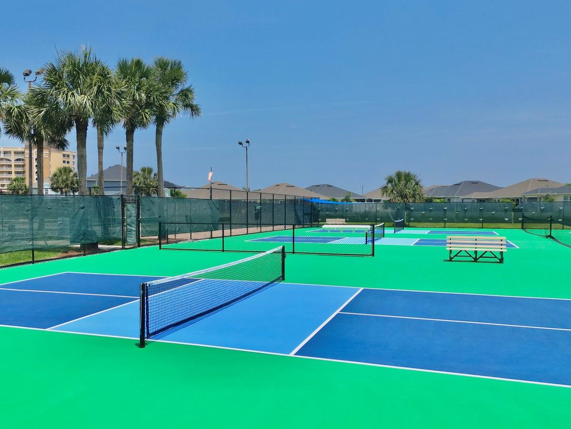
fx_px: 528
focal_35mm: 32
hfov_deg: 56.5
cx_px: 240
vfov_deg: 44.1
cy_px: 238
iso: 100
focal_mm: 6.72
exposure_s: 1/5000
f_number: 1.7
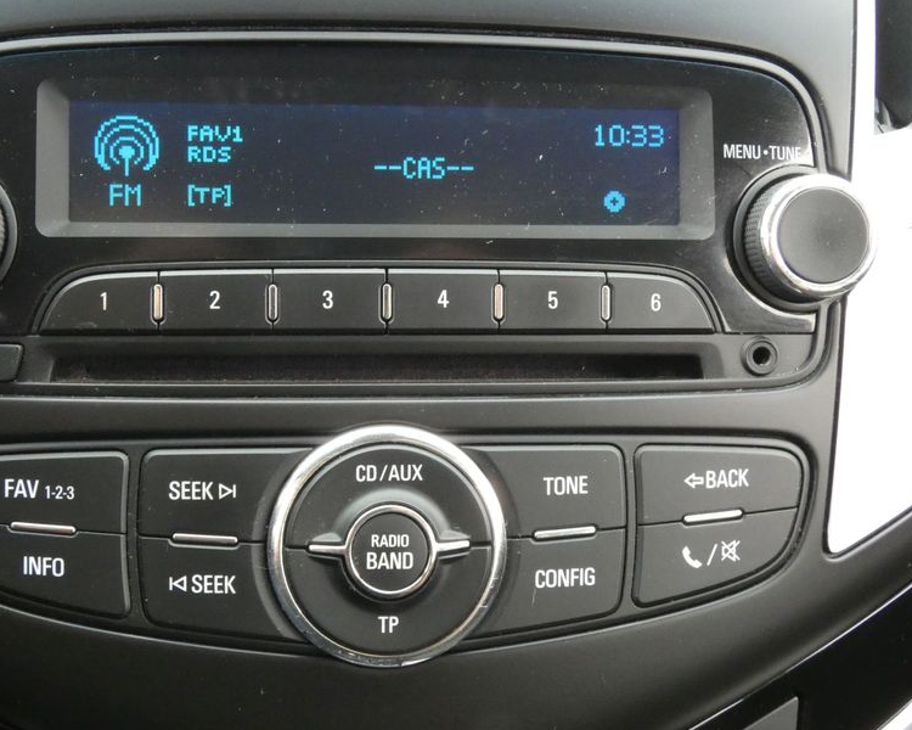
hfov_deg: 41.9
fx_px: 1188
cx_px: 382
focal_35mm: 44
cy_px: 325
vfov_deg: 34.1
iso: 800
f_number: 5.6
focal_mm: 6
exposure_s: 1/80
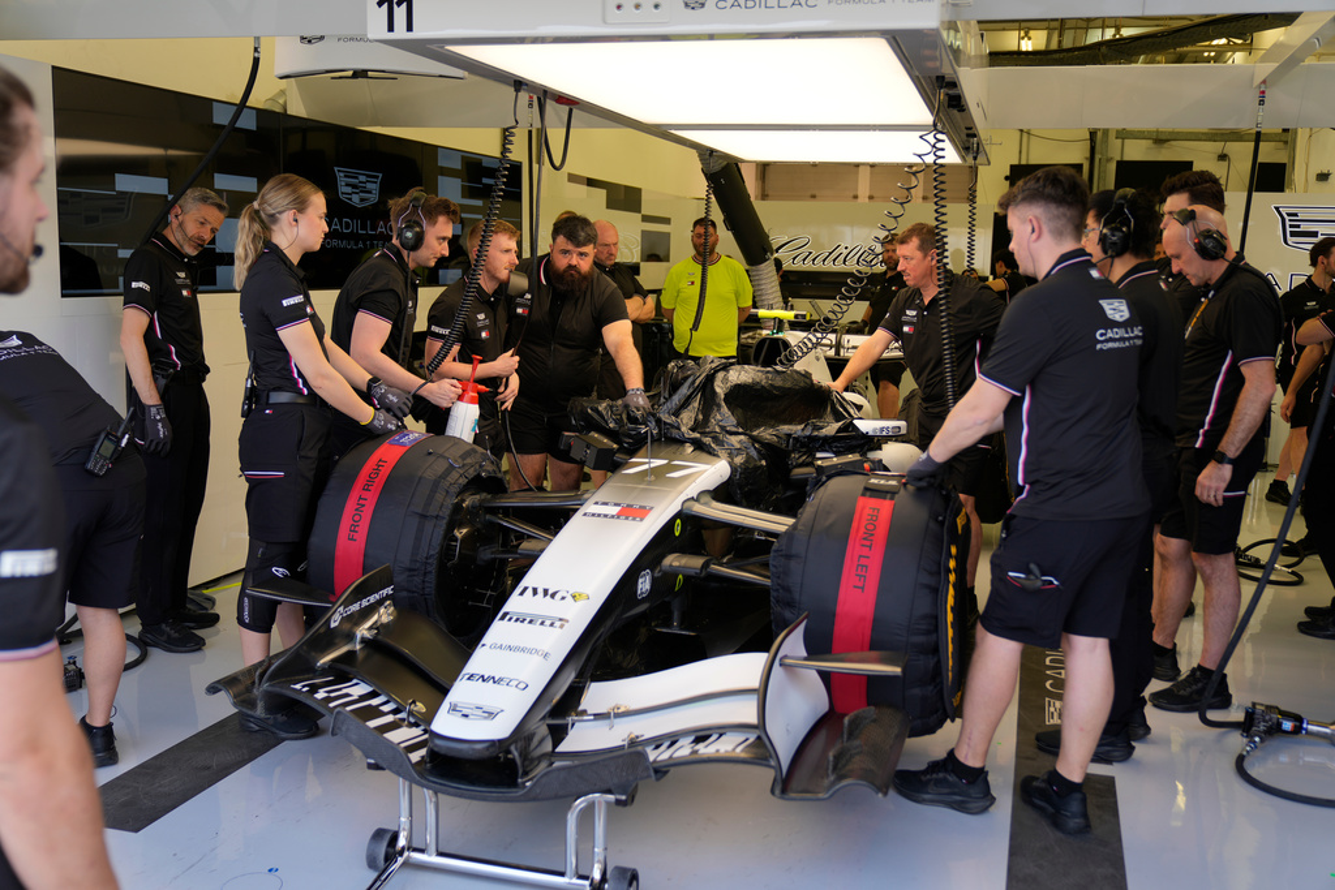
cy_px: 445
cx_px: 668
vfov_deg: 38.9
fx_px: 1261
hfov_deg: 55.8
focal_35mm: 34
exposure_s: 1/160
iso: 100
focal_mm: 34
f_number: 2.8
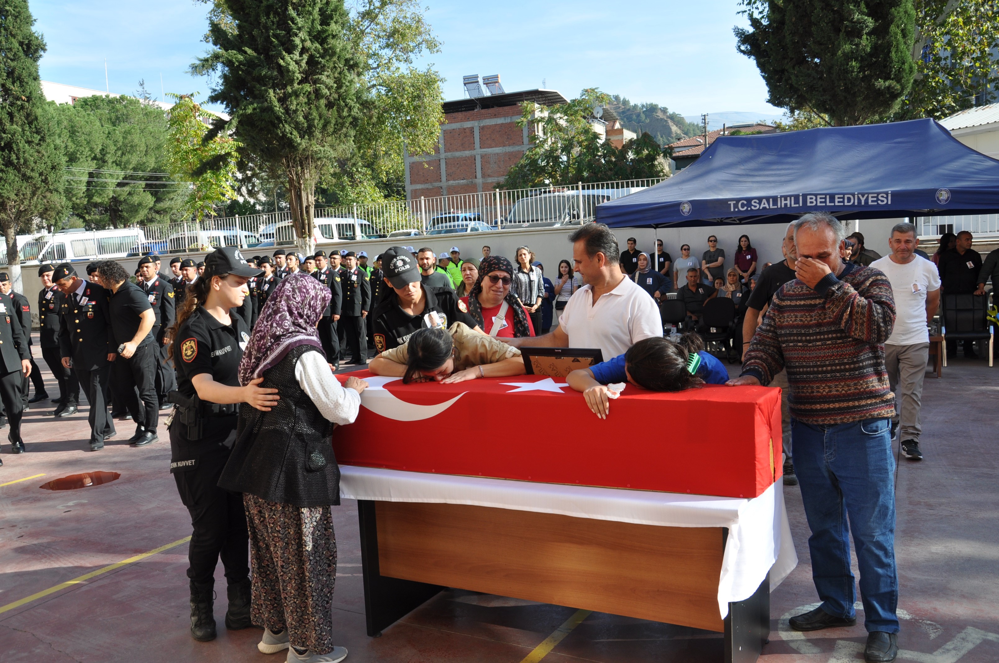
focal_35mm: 32
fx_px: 873
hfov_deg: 59.6
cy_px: 332
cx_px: 500
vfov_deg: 41.6
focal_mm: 21
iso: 200
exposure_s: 1/250
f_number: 8
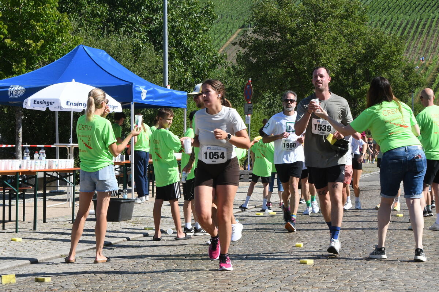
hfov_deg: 19.5
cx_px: 220
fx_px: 1280
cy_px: 146
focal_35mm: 105
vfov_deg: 13.0
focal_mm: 70
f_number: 16
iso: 640
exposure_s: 1/320
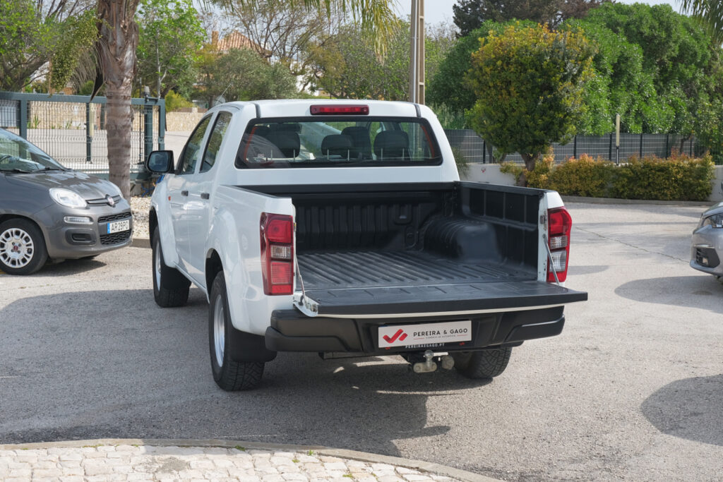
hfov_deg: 34.5
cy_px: 241
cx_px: 362
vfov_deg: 23.4
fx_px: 1165
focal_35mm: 58
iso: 160
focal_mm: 38.5
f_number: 9
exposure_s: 1/200
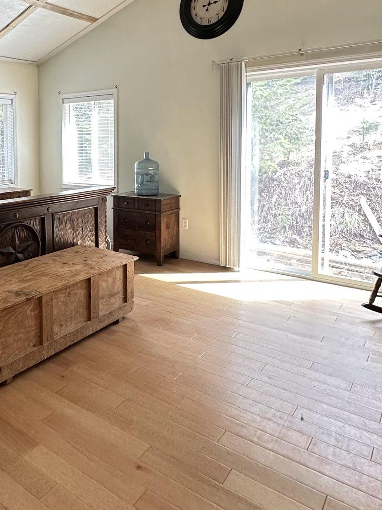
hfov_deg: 46.0
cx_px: 83
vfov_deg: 60.1
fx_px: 427
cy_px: 167
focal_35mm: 29
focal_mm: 2.22
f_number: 2.2
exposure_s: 1/60
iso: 200
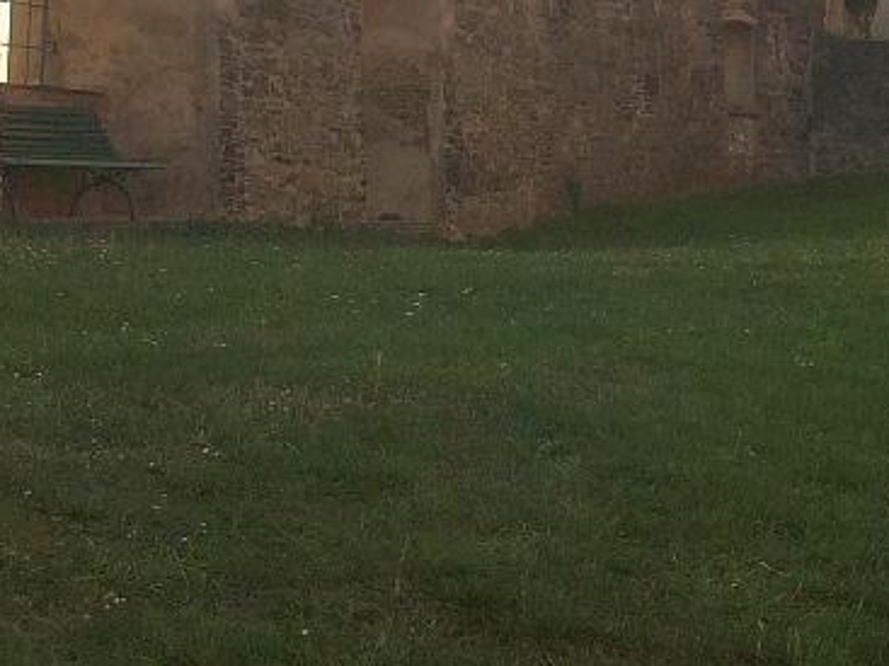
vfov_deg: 18.1
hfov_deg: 24.1
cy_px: 172
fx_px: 2080
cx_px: 535
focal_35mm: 81
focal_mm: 4.15
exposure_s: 1/291
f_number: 2.2
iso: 32
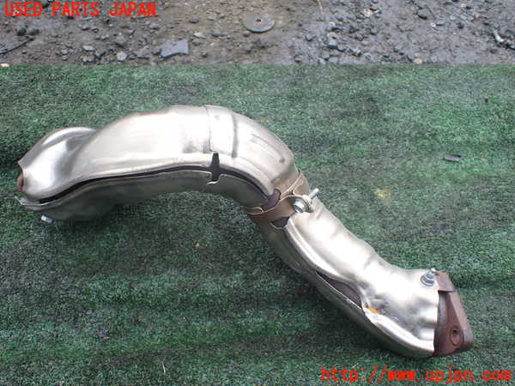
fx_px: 446
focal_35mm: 30
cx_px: 258
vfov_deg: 46.8
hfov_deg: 60.0
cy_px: 193
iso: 100
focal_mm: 5.4
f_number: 2.3
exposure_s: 1/160
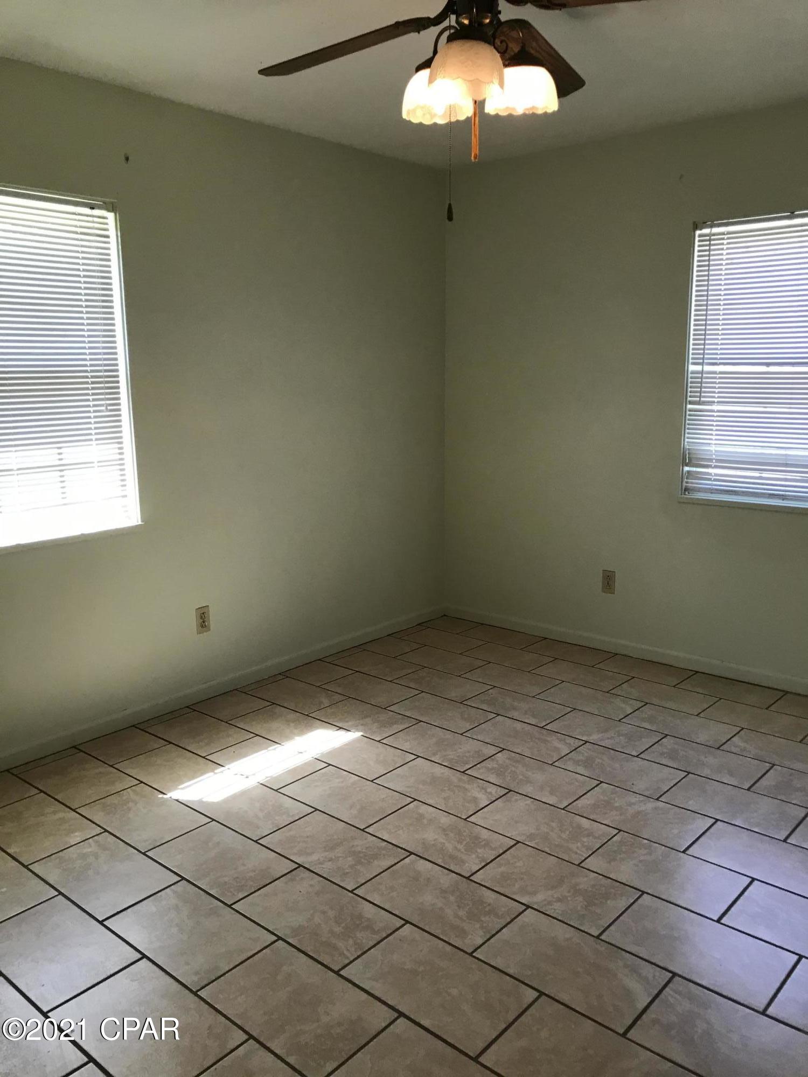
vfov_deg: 63.4
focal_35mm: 28
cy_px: 538
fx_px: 871
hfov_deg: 49.7
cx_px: 404
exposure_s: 1/20
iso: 40
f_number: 1.8
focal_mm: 3.99
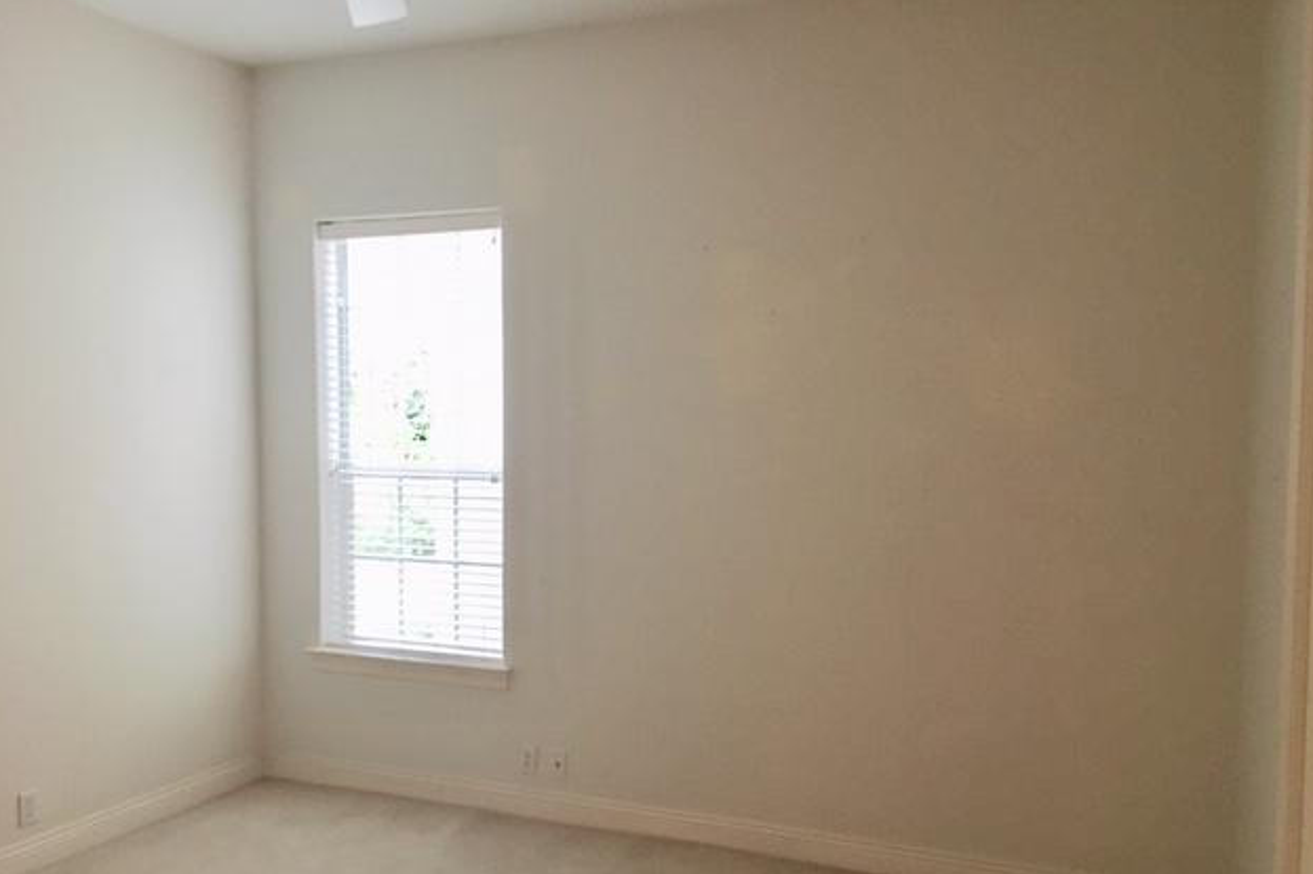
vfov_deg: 42.2
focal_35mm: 31
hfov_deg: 60.3
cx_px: 666
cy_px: 489
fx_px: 1130
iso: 200
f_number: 2.2
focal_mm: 4.15
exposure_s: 1/24
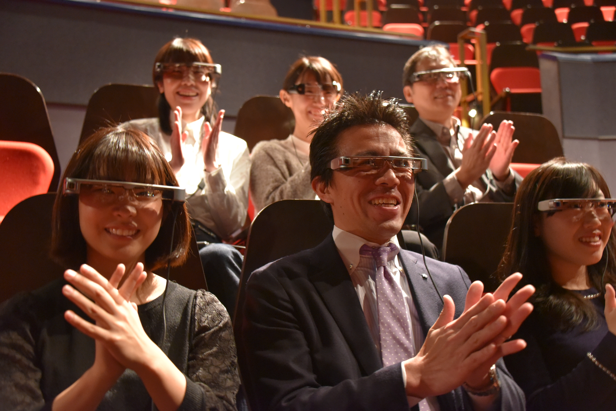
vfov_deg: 29.9
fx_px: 770
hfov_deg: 43.6
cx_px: 308
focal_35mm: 45
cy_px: 206
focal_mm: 45
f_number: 4.2
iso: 6400
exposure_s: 1/13
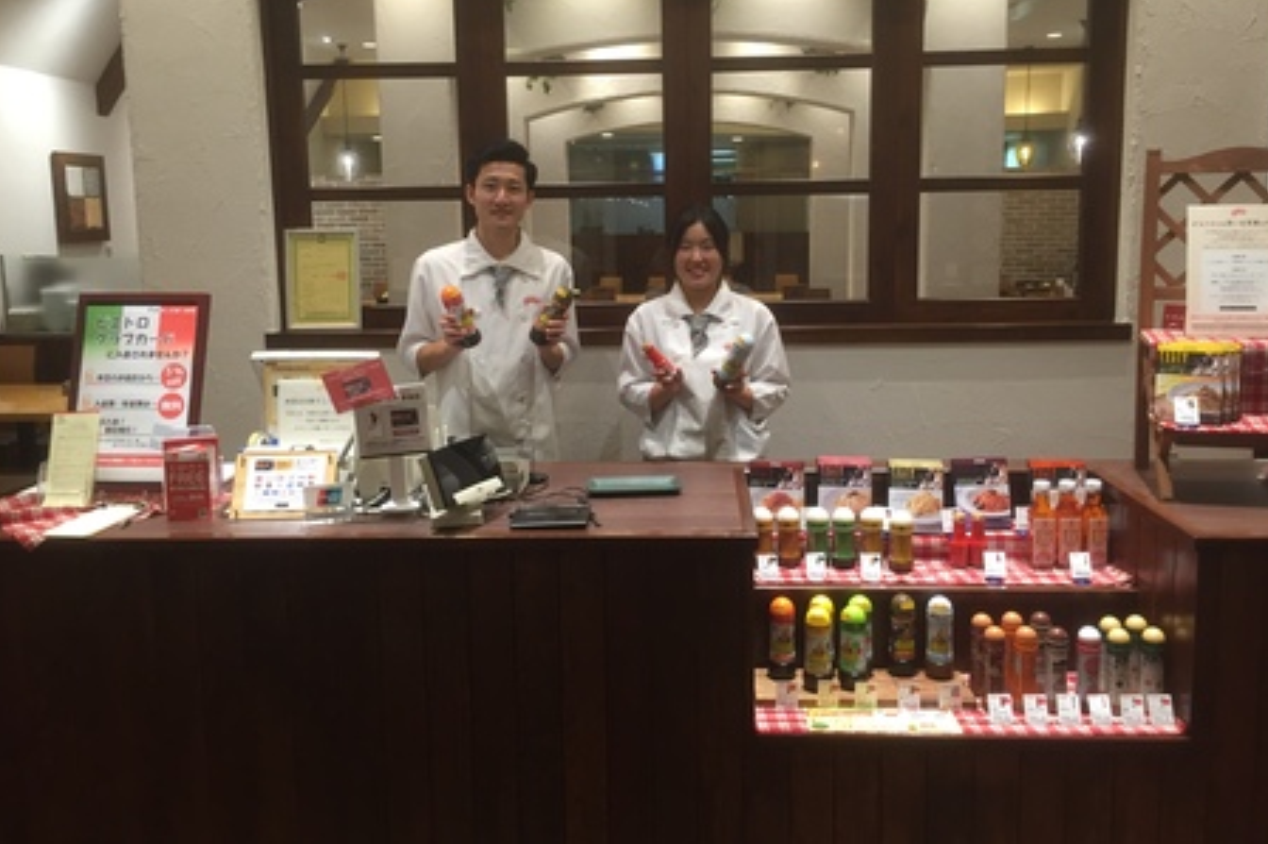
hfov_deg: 60.3
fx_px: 1091
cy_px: 361
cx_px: 637
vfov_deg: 42.2
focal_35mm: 31
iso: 100
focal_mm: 4.15
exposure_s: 1/30
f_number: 2.2
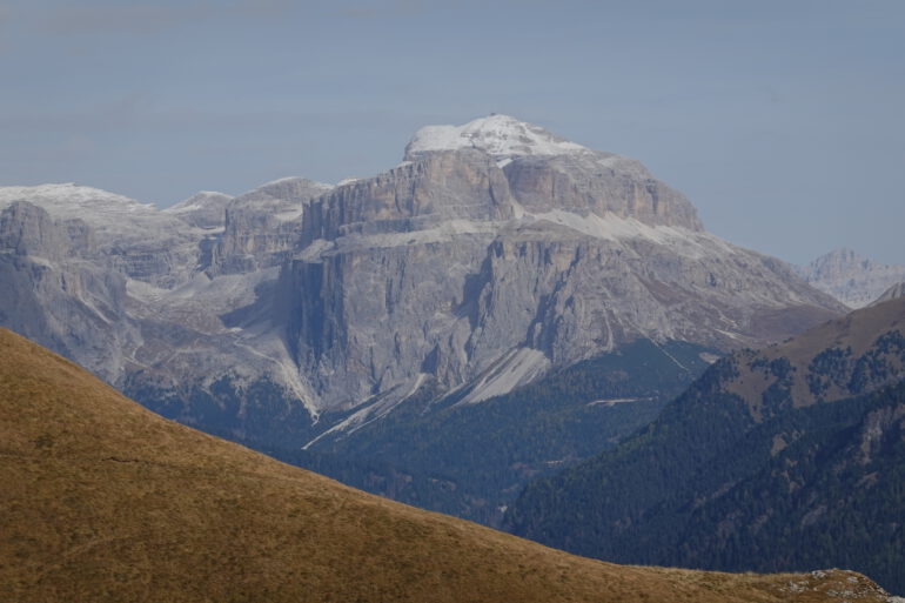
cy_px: 302
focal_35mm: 192
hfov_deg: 10.7
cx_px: 452
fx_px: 4825
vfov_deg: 7.2
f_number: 6.3
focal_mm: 69.49
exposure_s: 1/1000
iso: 125
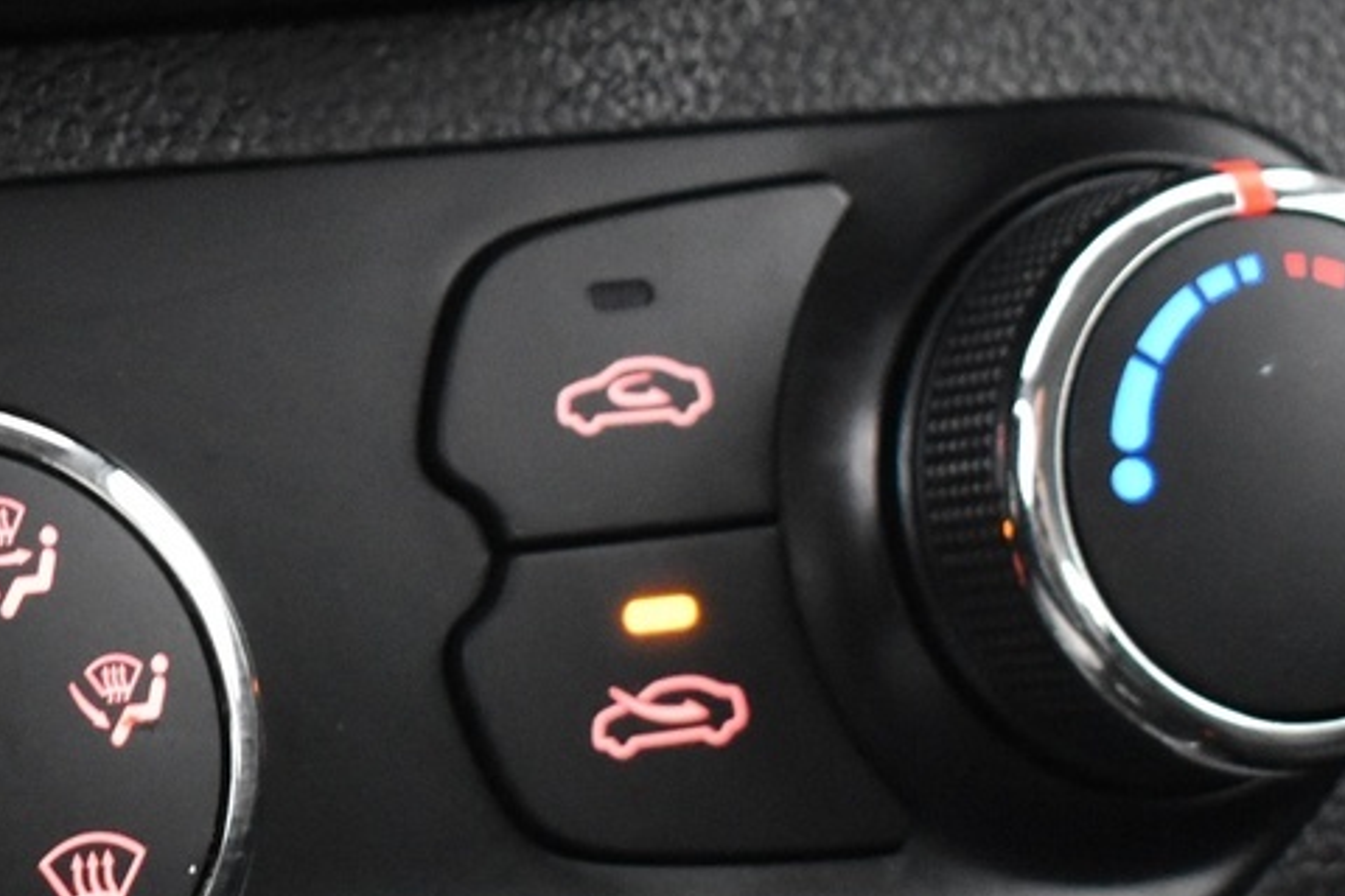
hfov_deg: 13.6
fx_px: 5480
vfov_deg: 9.4
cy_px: 434
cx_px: -308
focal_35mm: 147
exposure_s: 1/15
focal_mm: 29
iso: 3200
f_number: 4.2
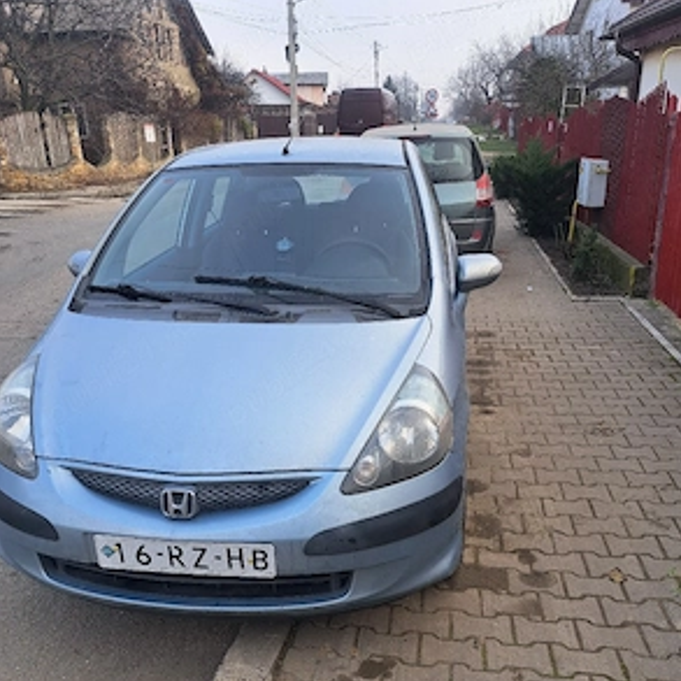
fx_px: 645
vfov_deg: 55.3
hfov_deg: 55.6
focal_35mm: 29
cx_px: 346
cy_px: 397
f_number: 1.8
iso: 50
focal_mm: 5.23
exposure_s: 1/167
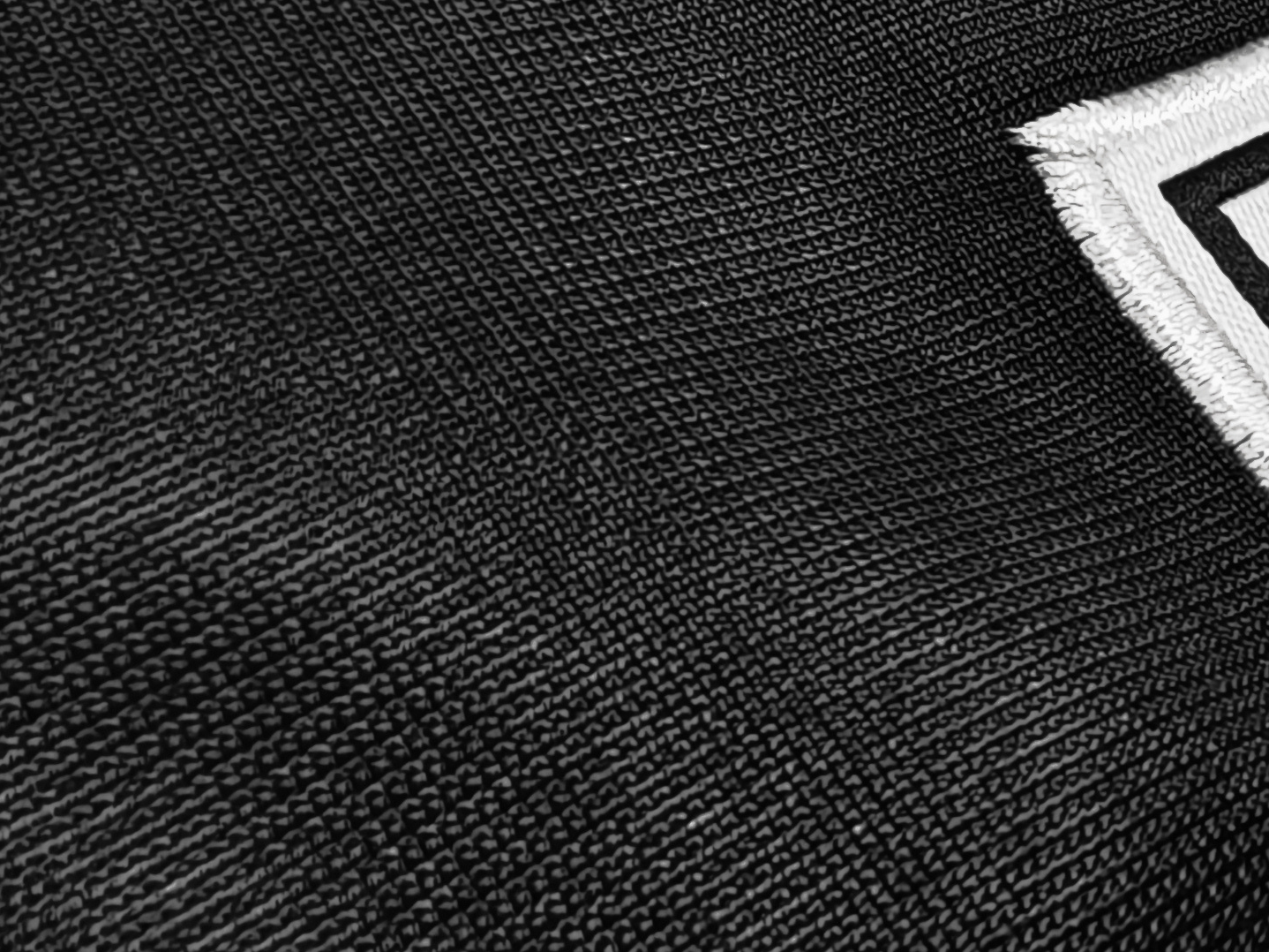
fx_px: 2346
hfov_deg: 25.8
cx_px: 1663
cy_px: 239
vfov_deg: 22.7
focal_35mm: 64
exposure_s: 1/100
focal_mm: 2.59
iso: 530
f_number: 2.2
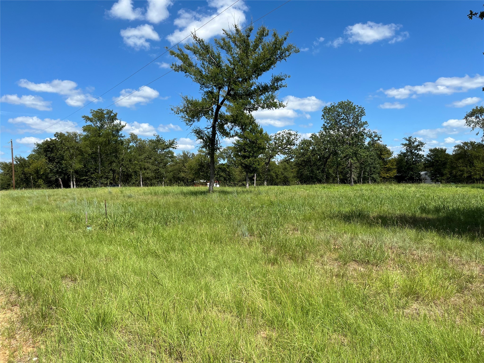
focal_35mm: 26
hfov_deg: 67.3
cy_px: 182
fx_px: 364
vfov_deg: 53.1
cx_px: 242
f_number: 1.6
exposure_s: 1/3215
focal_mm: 5.1
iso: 50
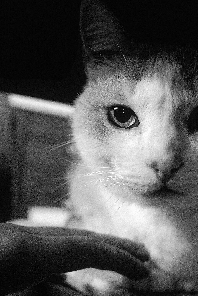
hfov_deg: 31.5
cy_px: 158
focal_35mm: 42
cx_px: 141
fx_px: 346
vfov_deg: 46.4
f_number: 2.8
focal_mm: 18.3
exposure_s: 1/60
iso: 3200
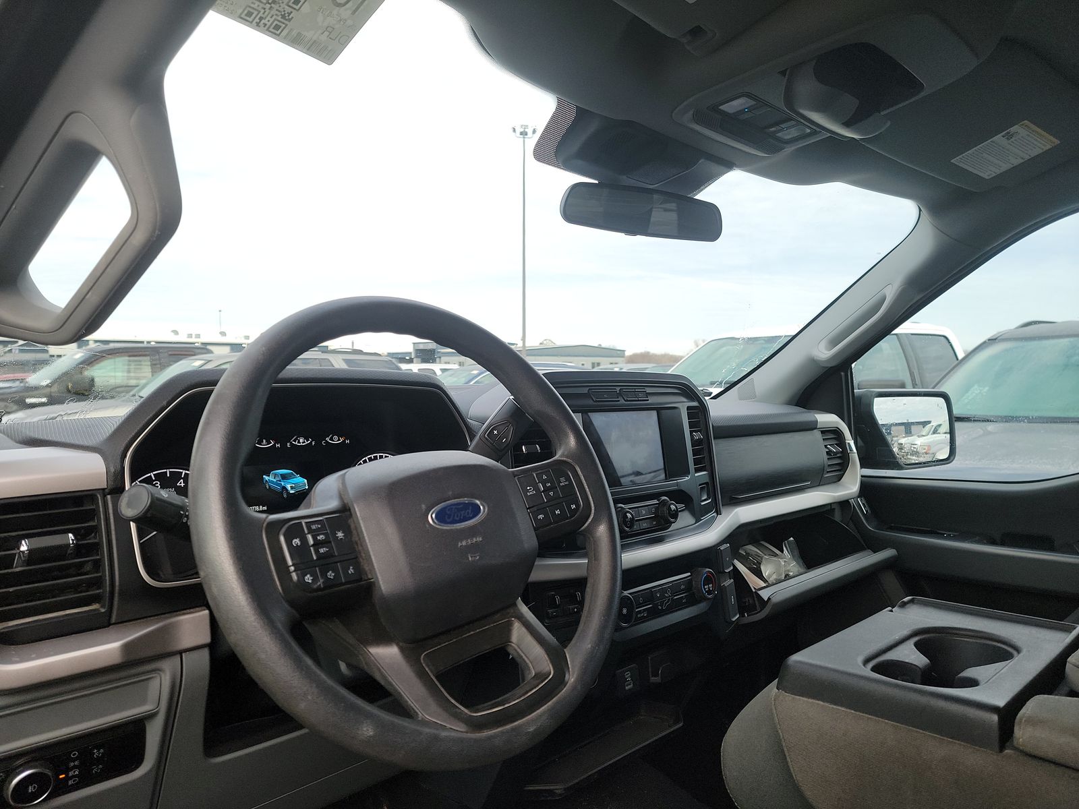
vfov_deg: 56.8
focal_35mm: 24
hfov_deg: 71.6
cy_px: 404
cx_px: 540
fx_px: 748
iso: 69
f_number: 1.8
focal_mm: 6.7
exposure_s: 1/119
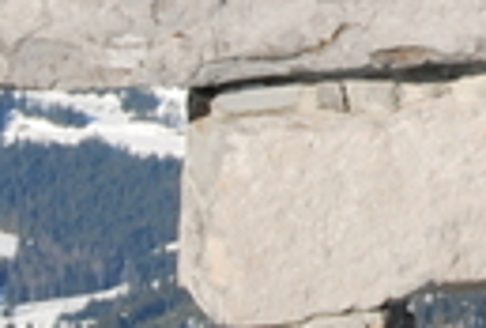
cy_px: -245
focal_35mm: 422
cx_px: 957
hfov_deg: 4.8
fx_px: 5717
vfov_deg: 3.3
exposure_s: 1/50
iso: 100
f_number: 18
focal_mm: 52
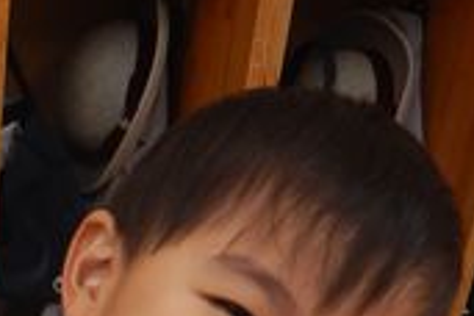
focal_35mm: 95
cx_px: -244
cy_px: 607
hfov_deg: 18.8
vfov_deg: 12.8
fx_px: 1251
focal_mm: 4.3
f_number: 2.8
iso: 125
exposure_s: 1/50
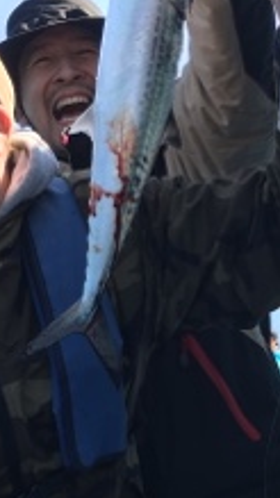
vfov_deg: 29.2
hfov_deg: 16.7
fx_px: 951
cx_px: 201
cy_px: 325
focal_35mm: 72
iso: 25
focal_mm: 4.15
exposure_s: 1/420
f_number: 2.2
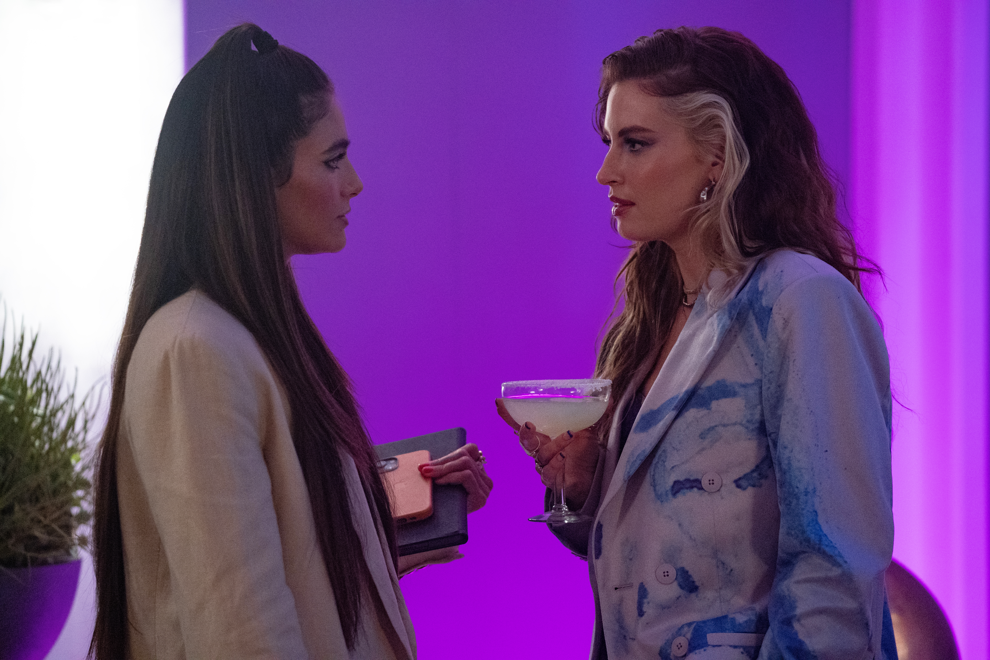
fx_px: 4262
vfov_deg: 8.9
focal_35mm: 155
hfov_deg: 13.2
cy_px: 330
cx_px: 495
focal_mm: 155
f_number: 3.5
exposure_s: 1/125
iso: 10000
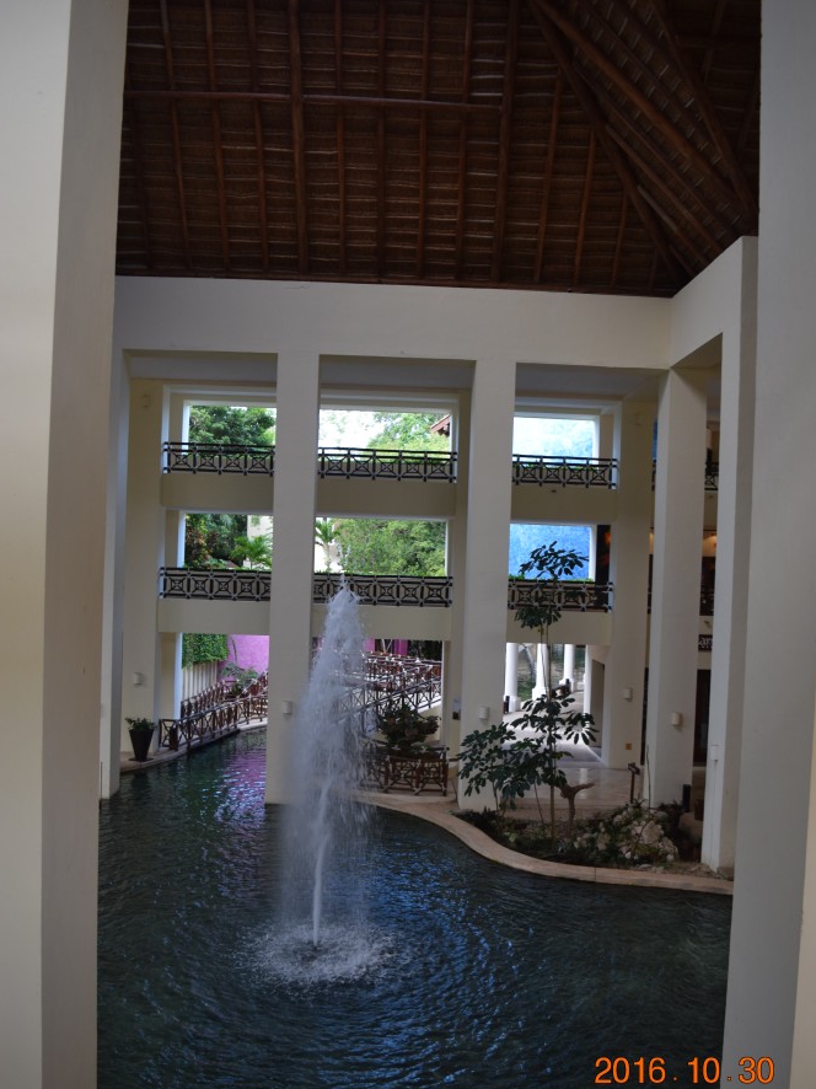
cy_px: 573
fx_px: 943
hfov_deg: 46.8
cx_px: 406
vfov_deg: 59.9
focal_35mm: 30
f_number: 4
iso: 450
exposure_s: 1/60
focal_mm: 18
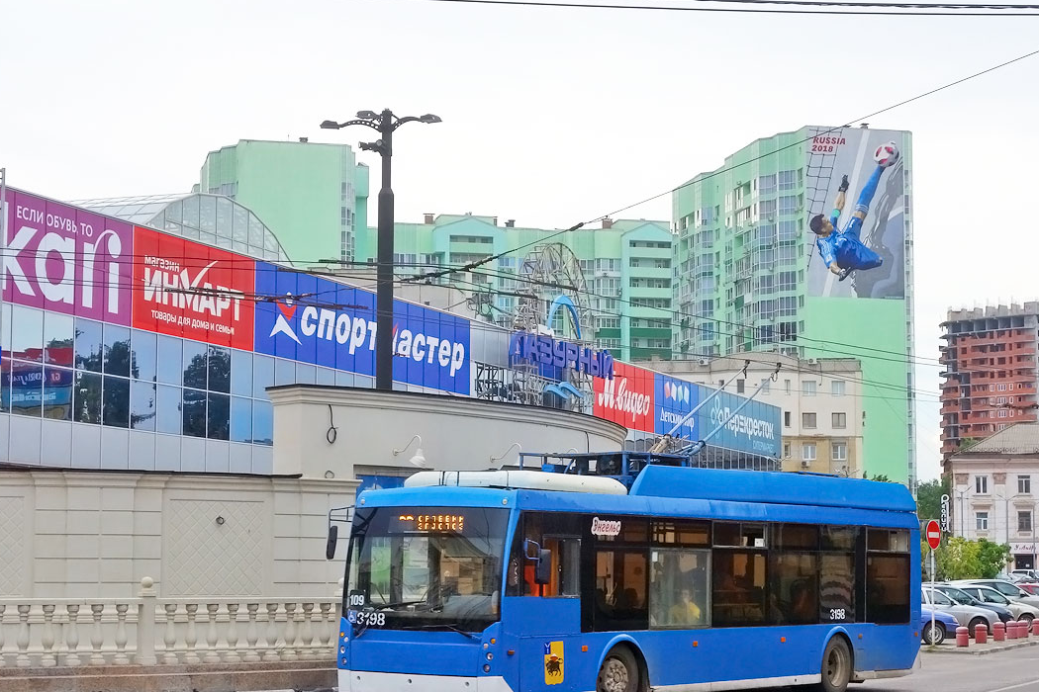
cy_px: 376
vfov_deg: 21.2
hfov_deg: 31.4
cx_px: 555
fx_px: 1847
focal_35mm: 64
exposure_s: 1/500
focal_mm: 20.64
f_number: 5
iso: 125
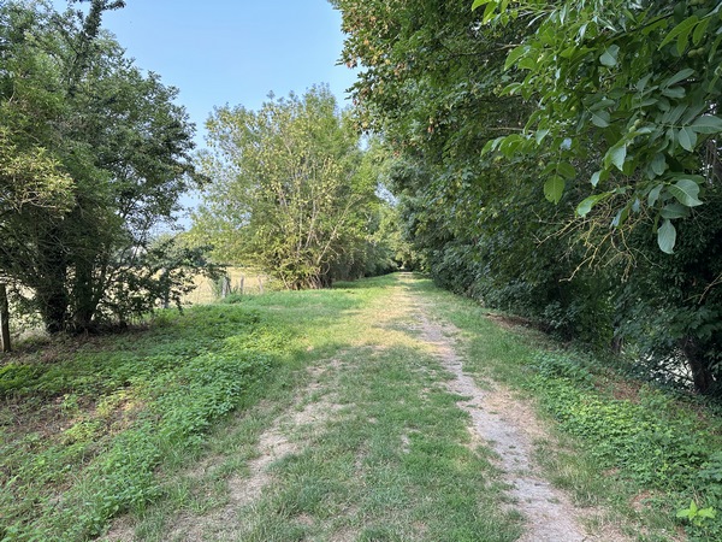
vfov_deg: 56.8
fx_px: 501
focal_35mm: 24
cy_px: 271
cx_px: 361
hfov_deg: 71.6
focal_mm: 6.86
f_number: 1.78
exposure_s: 1/429
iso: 80
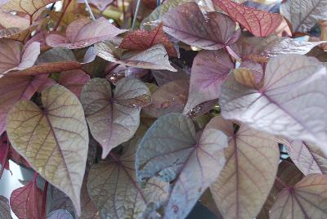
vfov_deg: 30.0
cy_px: 110
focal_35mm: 45
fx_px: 409
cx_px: 164
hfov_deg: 43.5
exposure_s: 1/60
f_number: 4.8
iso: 320
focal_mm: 30
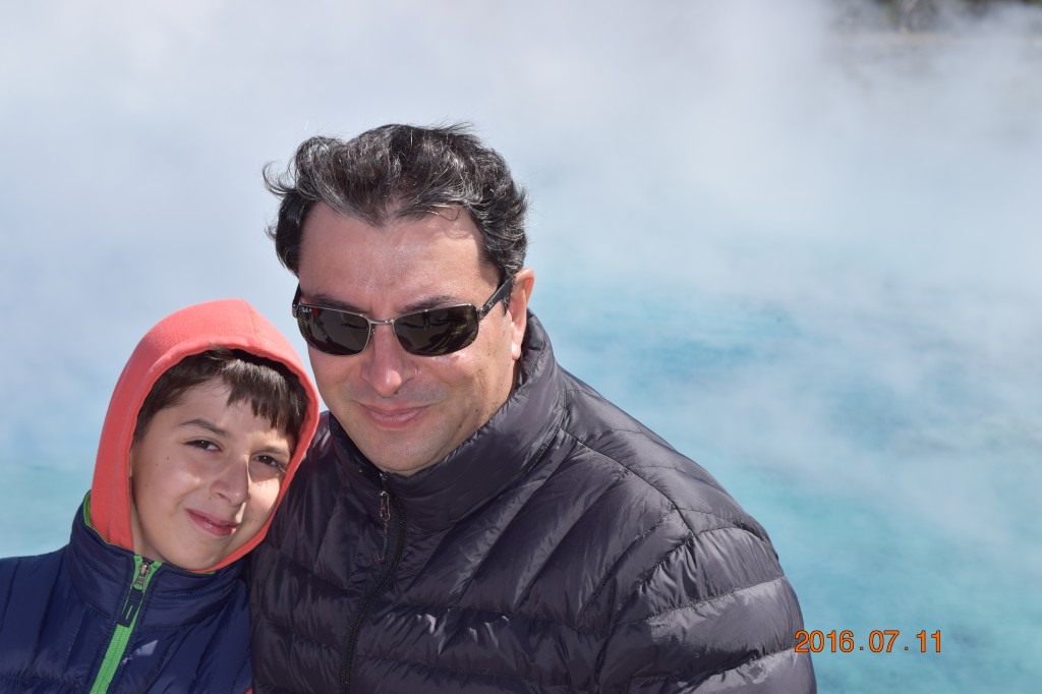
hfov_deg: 28.1
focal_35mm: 72
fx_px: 2083
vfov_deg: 18.9
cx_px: 521
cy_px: 347
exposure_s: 1/200
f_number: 10
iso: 100
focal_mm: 48
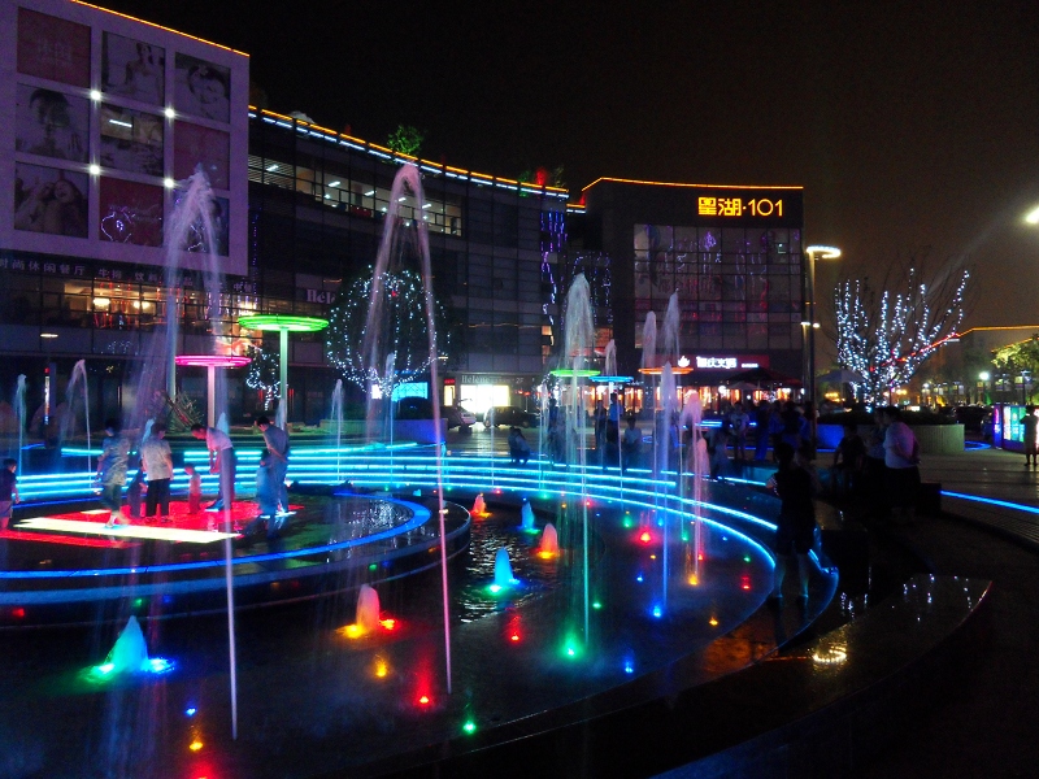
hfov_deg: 71.6
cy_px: 390
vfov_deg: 56.8
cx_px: 520
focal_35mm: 24
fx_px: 720
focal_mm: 4.2
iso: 400
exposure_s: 1/10
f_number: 3.3
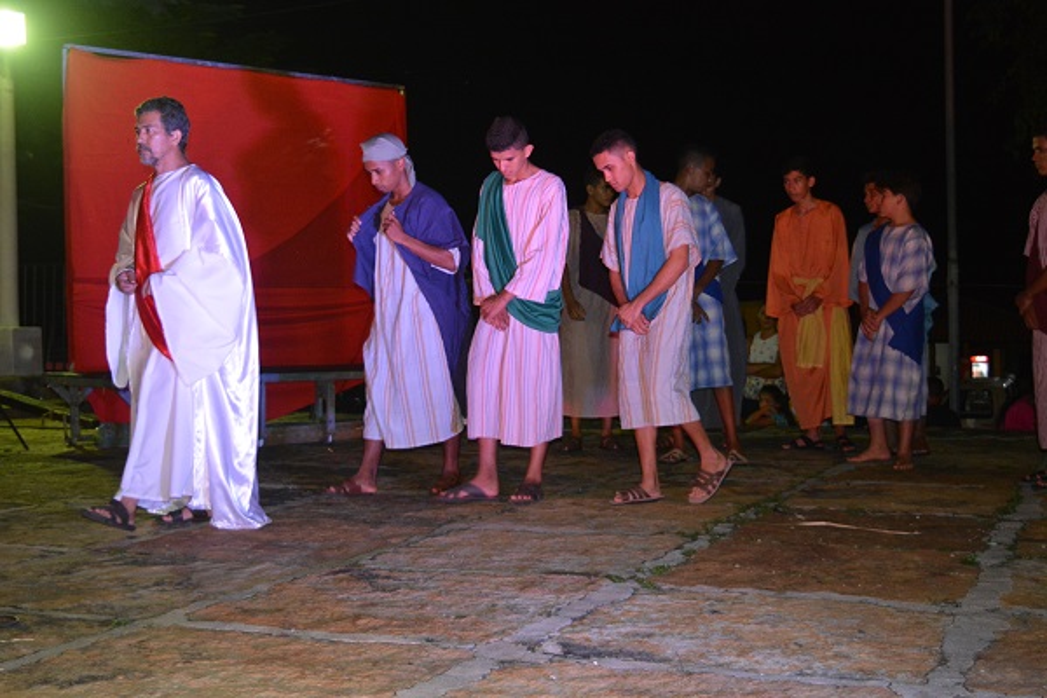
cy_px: 349
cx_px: 524
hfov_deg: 38.9
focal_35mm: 51
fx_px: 1483
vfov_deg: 26.5
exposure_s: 1/60
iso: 2200
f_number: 4.5
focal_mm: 34
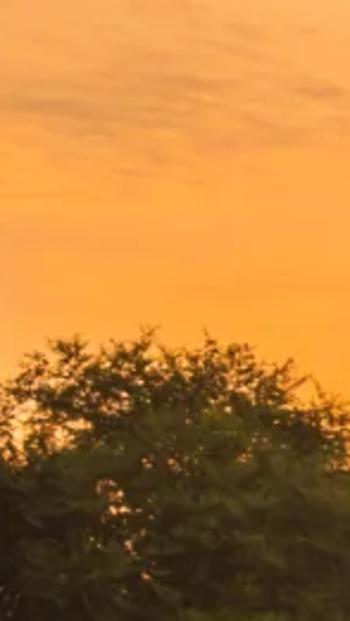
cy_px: 1186
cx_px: 1967
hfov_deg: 2.9
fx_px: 6428
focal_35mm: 390
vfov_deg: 5.4
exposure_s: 1/100
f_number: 8
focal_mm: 38
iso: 100
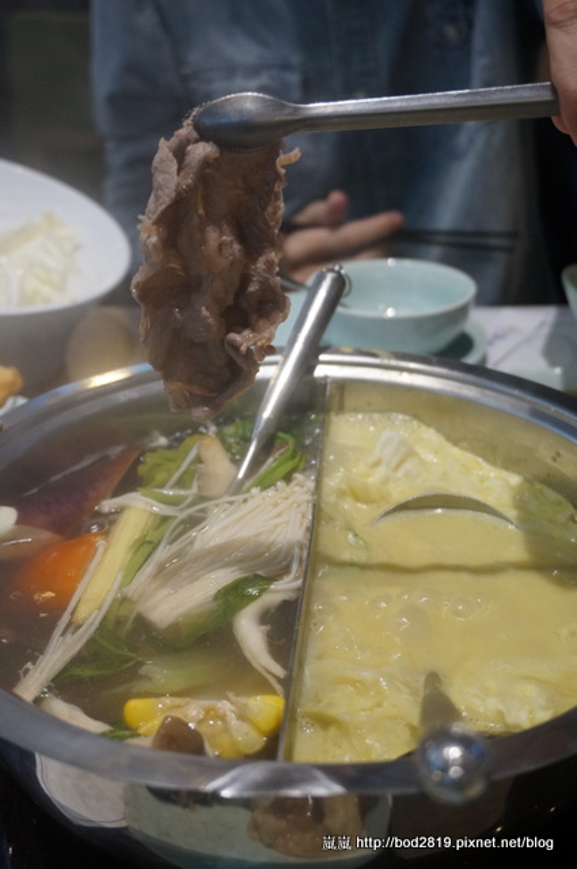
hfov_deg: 30.8
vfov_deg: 45.0
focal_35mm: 44
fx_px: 1049
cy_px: 434
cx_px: 288
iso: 1000
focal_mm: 29
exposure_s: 1/60
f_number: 4.5
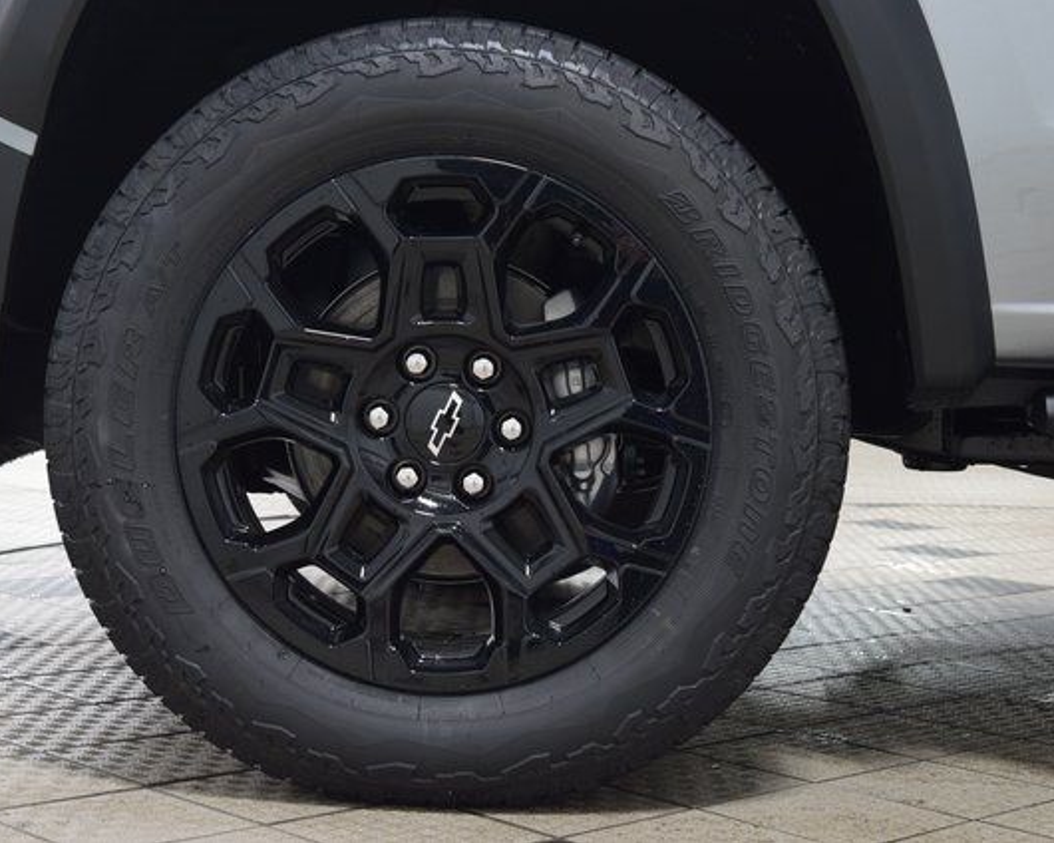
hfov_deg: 27.9
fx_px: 2121
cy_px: 421
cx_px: 457
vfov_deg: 22.5
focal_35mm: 68
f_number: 6.3
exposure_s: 1/15
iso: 900
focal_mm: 40
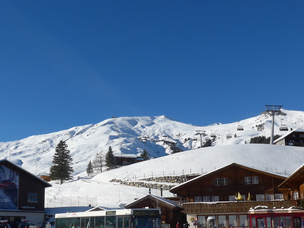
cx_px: 131
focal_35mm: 42
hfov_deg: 44.7
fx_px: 369
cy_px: 163
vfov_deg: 33.8
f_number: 3.5
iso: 80
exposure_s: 1/1600
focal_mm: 6
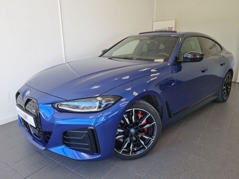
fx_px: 180
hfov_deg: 67.3
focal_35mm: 26
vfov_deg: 53.1
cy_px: 90
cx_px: 120
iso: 50
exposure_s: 1/130
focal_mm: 5.4
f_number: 1.8
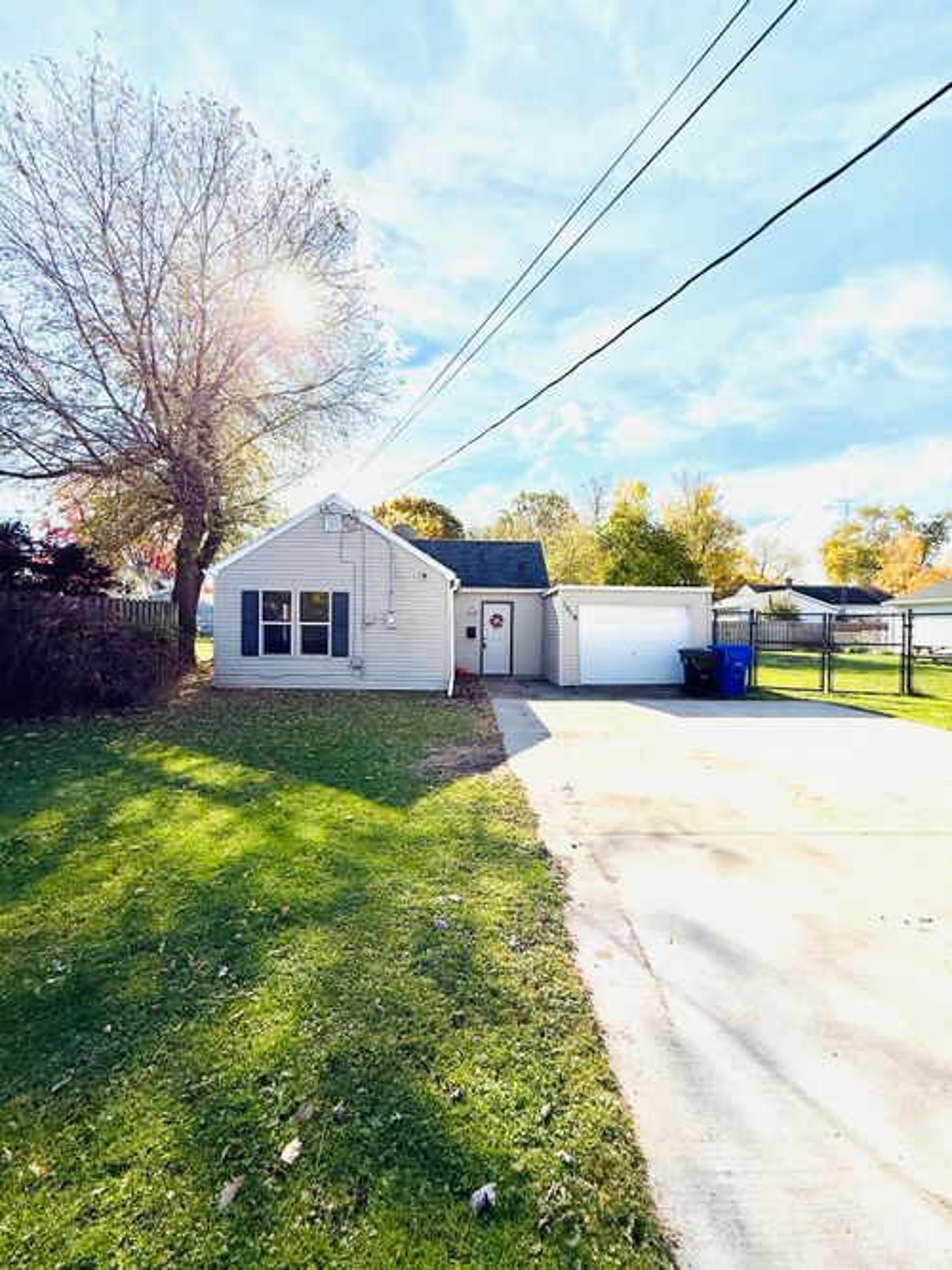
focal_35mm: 14
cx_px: 476
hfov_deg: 85.7
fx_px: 514
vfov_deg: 102.1
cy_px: 635
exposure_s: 1/3460
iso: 50
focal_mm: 2.22
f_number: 2.2
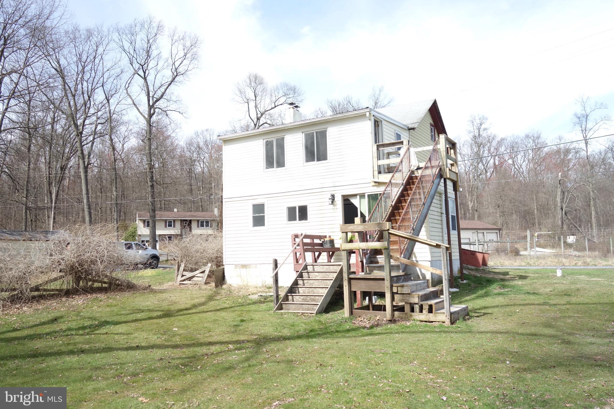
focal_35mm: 28
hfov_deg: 65.5
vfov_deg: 46.4
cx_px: 307
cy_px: 204
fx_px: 477
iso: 400
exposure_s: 1/2000
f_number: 2.8
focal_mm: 10.4
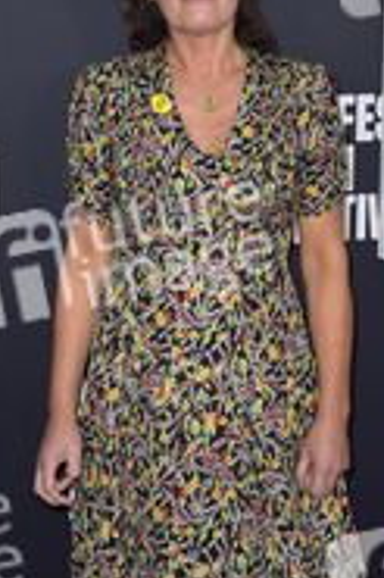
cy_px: 412
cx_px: 204
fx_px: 1459
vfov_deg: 22.2
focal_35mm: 91
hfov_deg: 15.0
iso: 500
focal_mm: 42
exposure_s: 1/200
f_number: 6.3
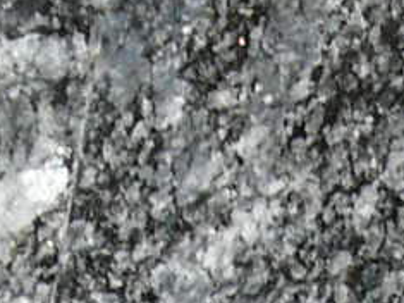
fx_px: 8352
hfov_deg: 2.7
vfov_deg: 2.1
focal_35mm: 716
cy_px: -62
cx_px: 1310
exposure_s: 1/250
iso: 100
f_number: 5.6
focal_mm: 13.7
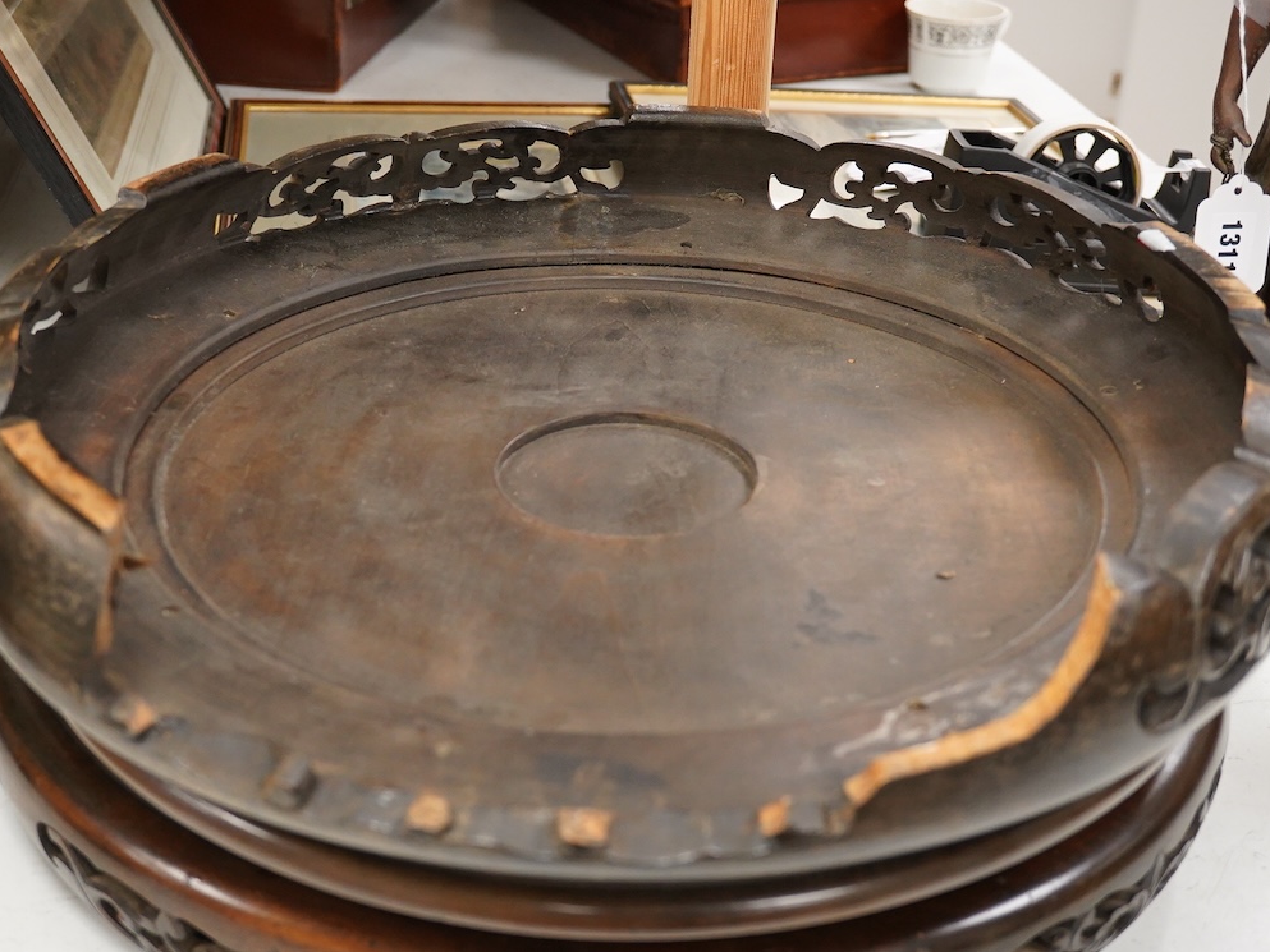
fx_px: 1798
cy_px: 477
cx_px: 592
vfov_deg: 29.7
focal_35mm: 49
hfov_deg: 38.9
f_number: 7.1
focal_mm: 30
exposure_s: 1/160
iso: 2500
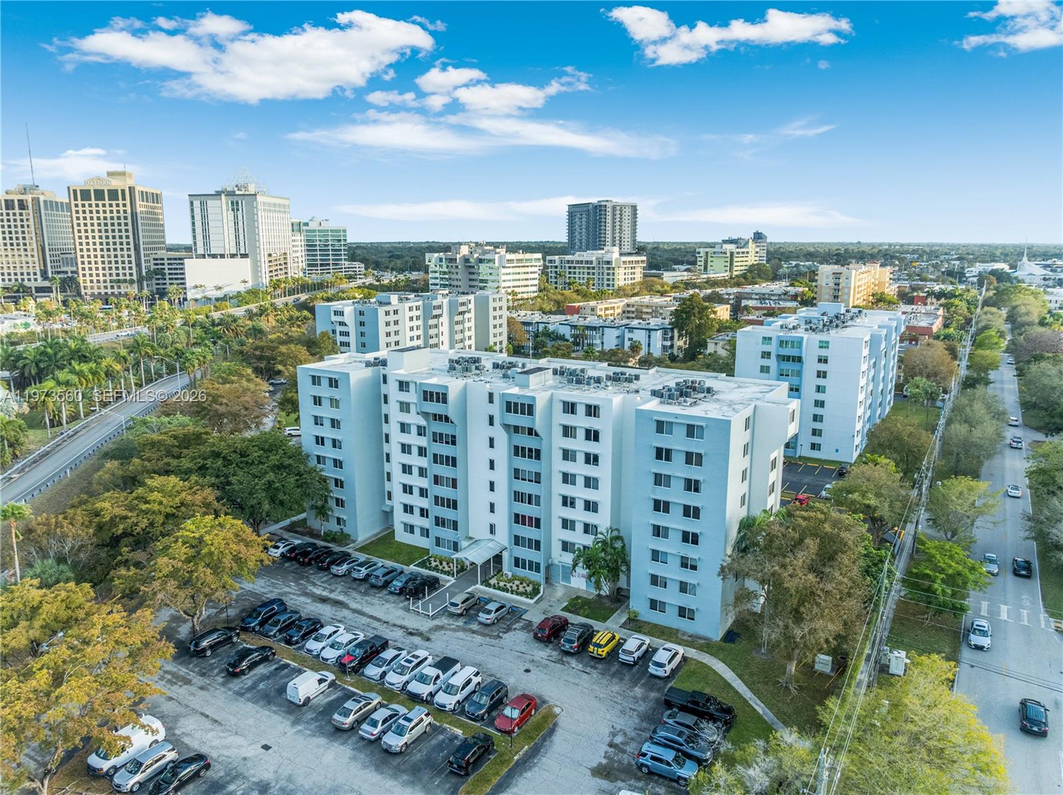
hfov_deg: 71.6
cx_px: 532
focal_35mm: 24
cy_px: 398
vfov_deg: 56.7
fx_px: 736
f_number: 3.2
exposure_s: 1/500
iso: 100
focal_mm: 12.29
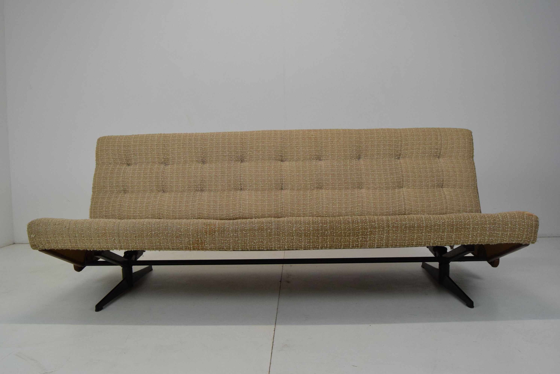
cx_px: 280
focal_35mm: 28
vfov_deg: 45.7
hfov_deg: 64.5
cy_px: 187
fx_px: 444
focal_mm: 19
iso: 1600
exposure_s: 1/250
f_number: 8
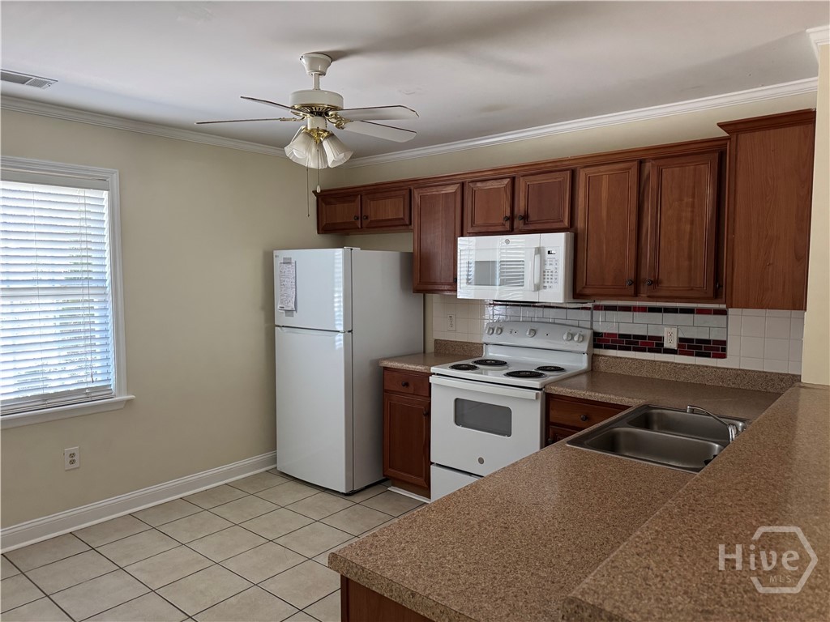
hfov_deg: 71.6
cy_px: 311
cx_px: 415
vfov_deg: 56.8
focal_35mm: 24
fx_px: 575
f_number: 1.78
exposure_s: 1/60
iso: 400
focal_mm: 6.76
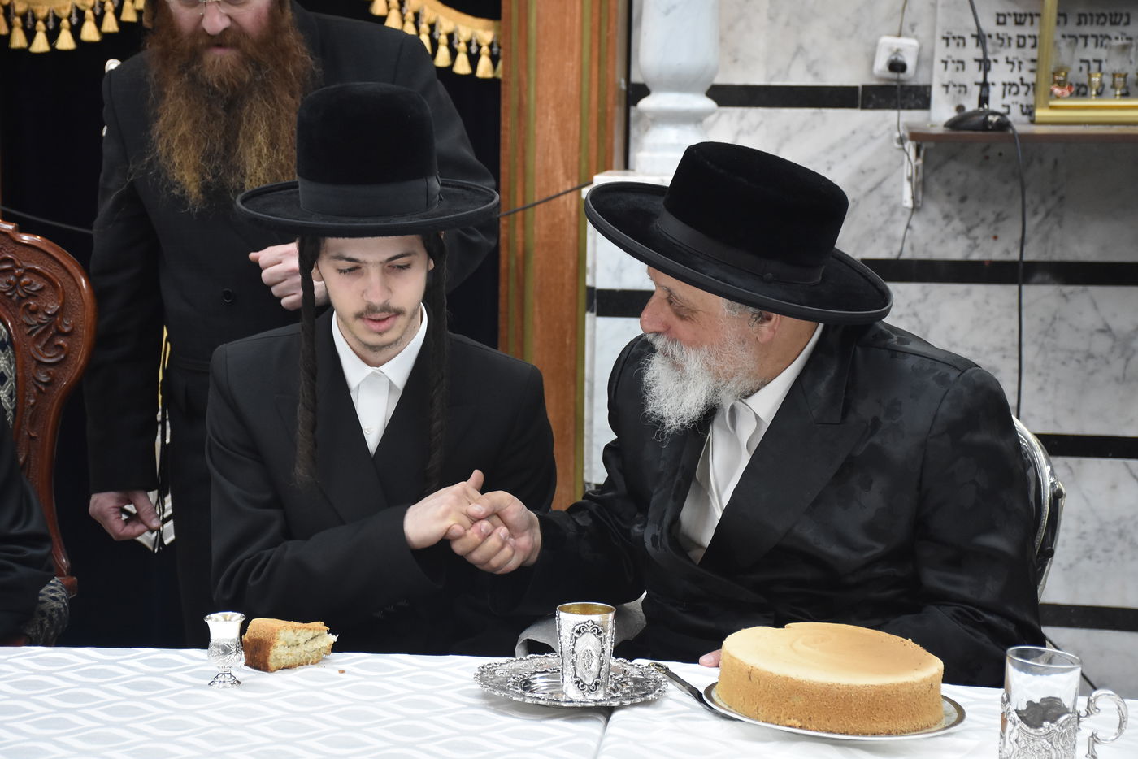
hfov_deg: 26.0
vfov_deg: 17.5
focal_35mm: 78
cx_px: 569
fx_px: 2466
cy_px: 380
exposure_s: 1/100
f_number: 6.3
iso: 1600
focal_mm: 52
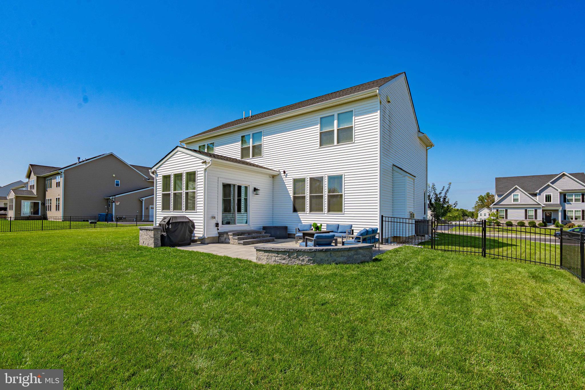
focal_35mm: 16
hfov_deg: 96.7
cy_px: 195
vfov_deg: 73.7
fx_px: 260
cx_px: 292
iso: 400
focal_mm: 16
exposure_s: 1/6400
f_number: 9
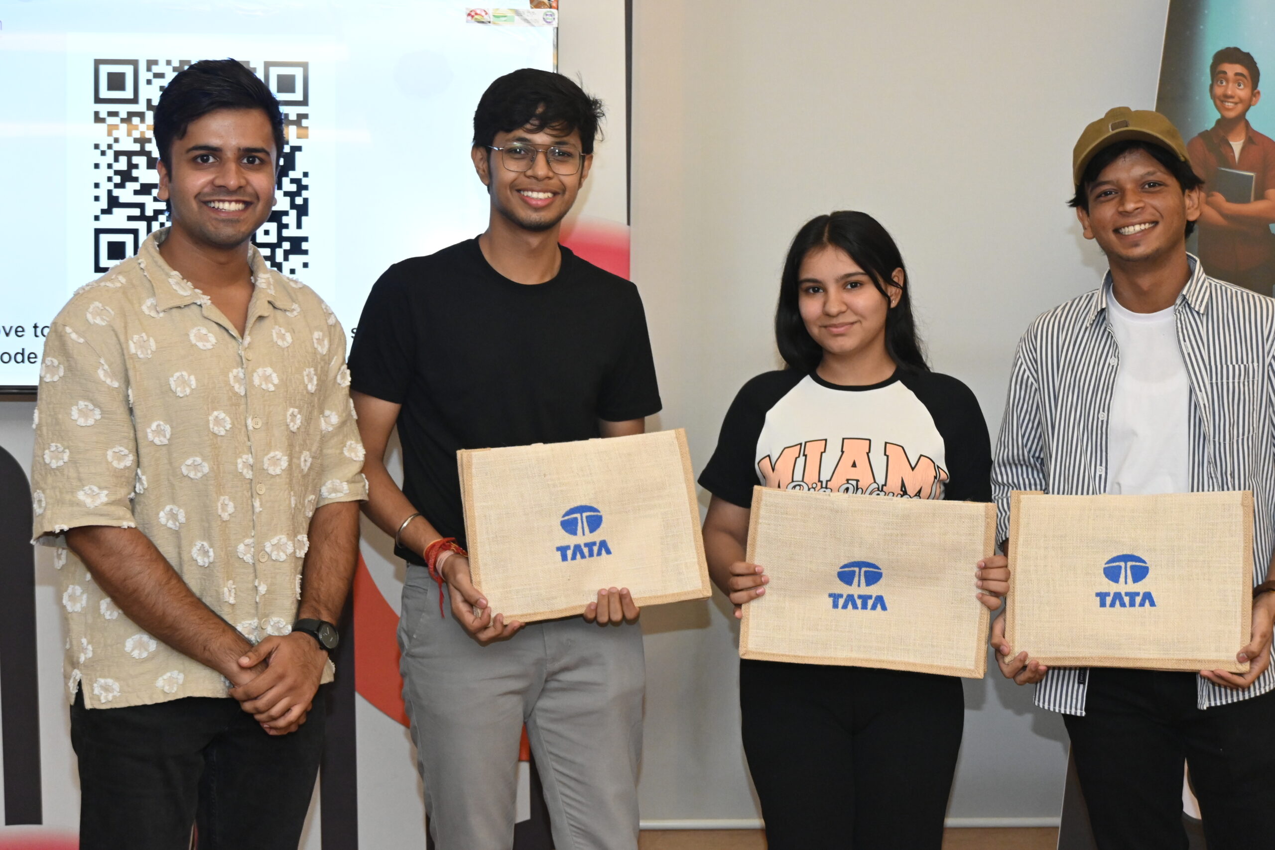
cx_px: 638
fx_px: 2391
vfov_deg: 20.2
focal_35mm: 68
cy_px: 425
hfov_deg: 29.9
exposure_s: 1/60
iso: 2500
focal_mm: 45
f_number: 4.8
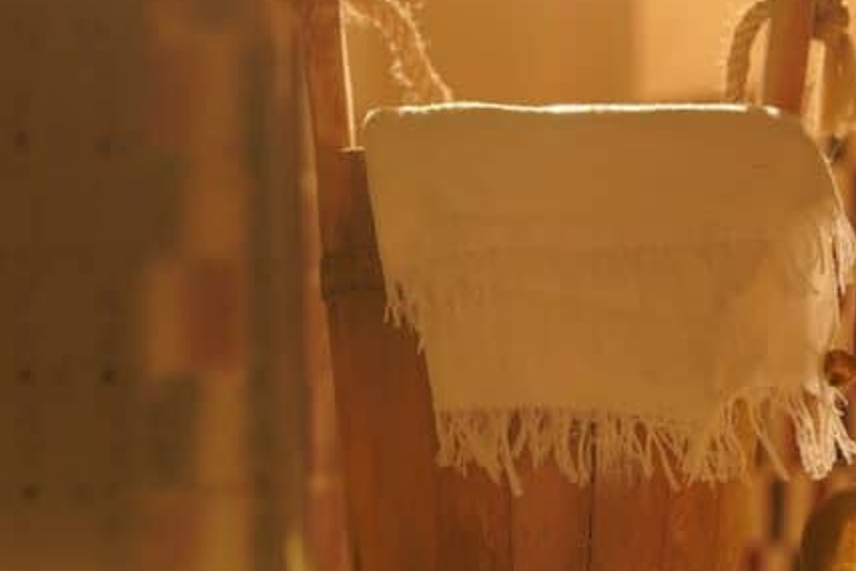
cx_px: 712
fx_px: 2783
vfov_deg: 11.7
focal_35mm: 117
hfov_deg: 17.3
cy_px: 477
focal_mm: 50
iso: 400
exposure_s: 1/100
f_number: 2.8
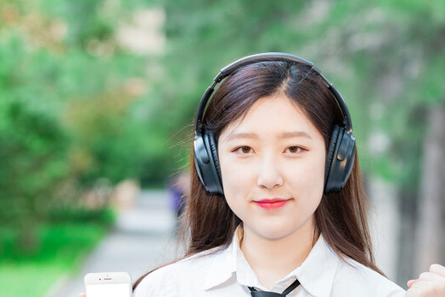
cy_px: 265
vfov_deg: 7.0
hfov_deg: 10.5
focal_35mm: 196
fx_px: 2423
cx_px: 252
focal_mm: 85
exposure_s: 1/80
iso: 640
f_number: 2.8
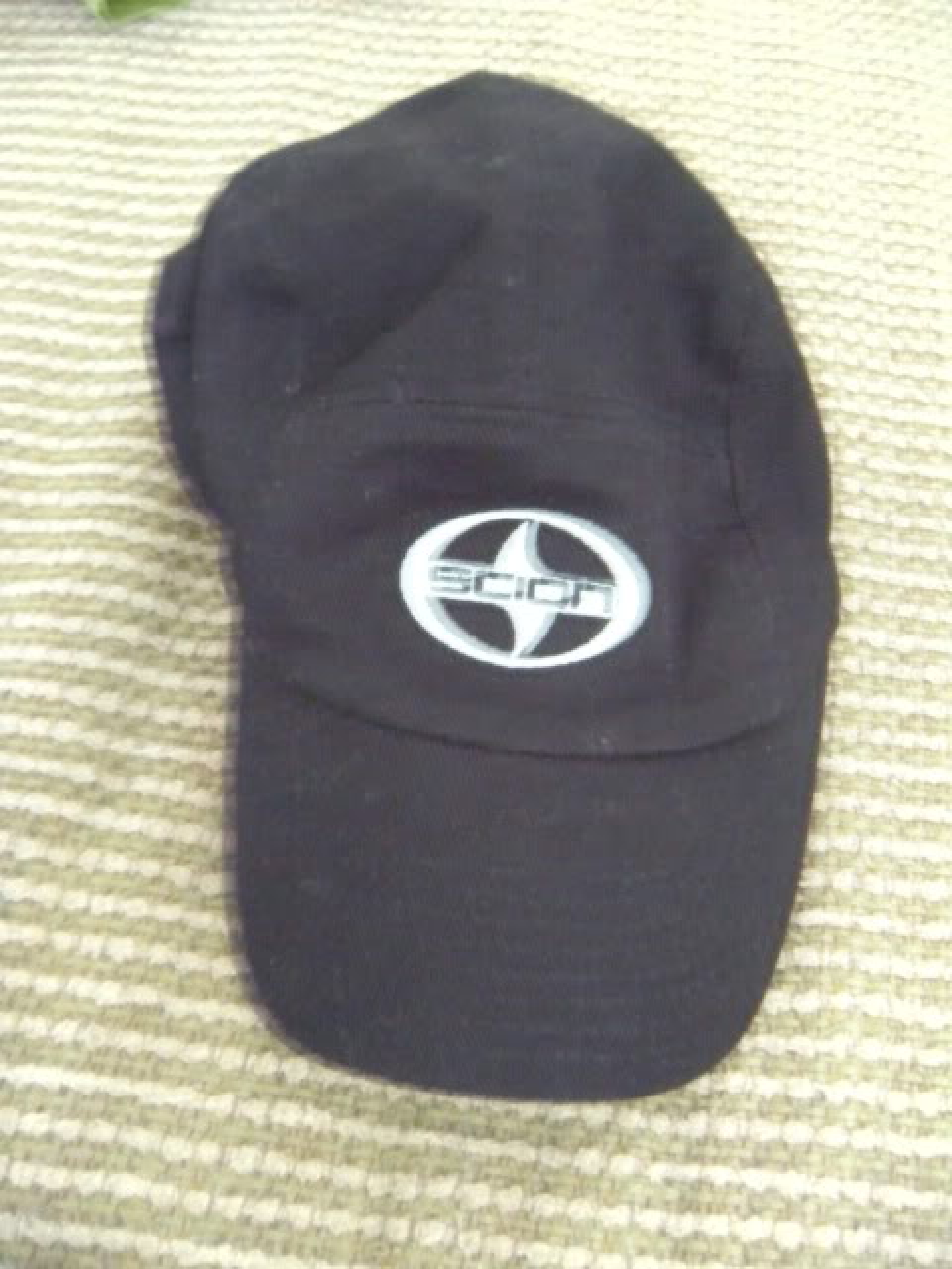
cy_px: 634
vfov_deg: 52.6
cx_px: 476
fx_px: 1283
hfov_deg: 40.7
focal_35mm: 35
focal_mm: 5.9
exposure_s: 1/1.5
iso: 800
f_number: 3.8
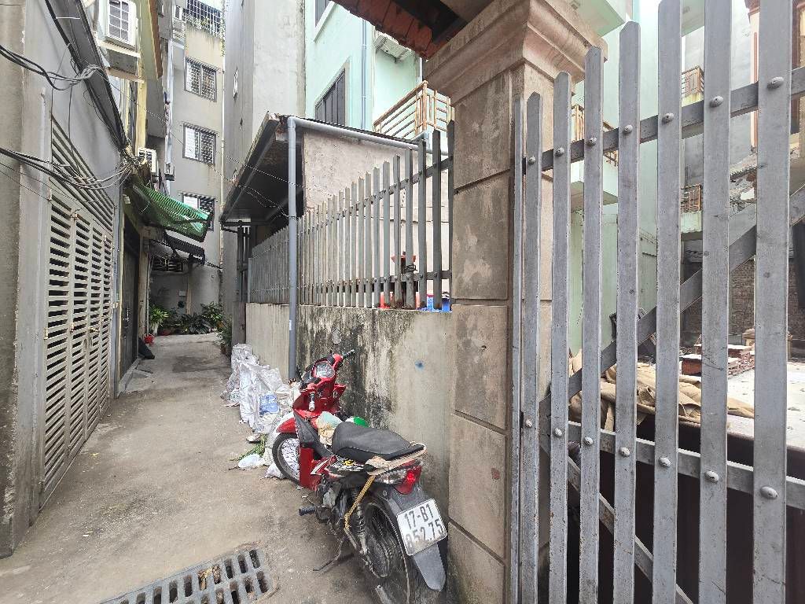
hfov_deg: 106.2
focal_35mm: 13
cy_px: 302
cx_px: 402
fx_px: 302
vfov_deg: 89.9
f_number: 2.2
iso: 125
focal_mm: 2.2
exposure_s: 1/100
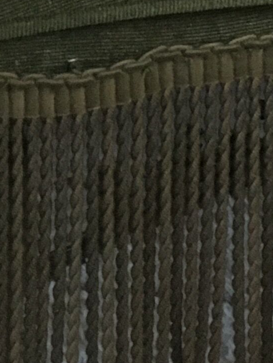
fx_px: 1692
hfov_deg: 9.1
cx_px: 307
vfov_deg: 11.0
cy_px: -390
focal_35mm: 161
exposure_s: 1/17
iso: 400
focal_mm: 4.15
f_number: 2.2
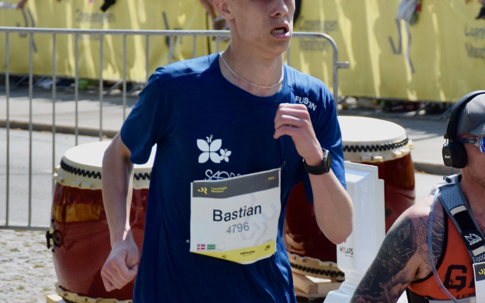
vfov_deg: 6.7
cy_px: 279
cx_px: 242
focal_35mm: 196
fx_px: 2588
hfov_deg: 10.7
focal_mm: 85
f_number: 6.3
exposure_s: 1/1600
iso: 400
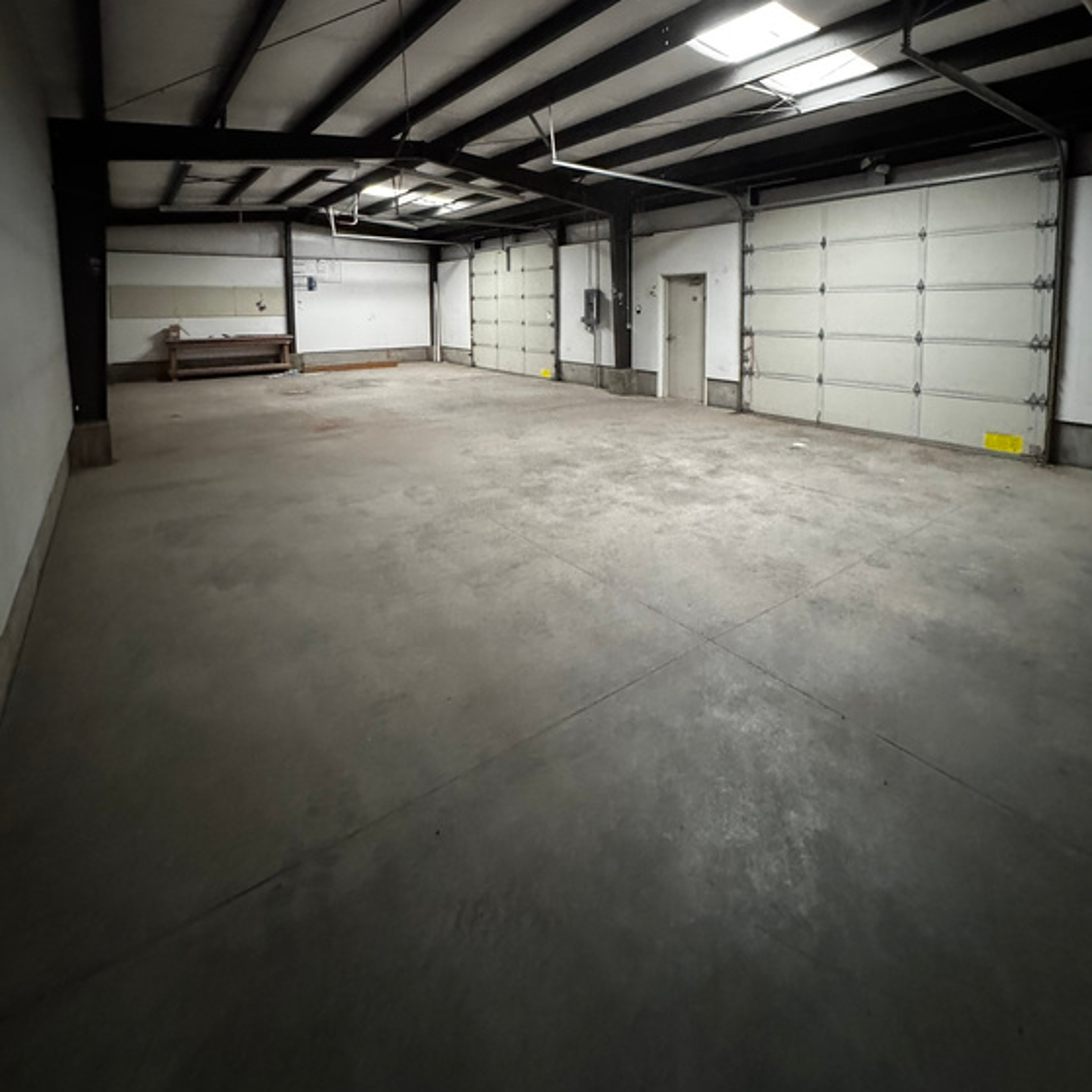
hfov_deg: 83.9
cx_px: 561
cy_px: 348
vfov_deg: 80.6
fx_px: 607
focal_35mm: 17
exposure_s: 1/47
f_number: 2.2
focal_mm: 2.22
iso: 1250
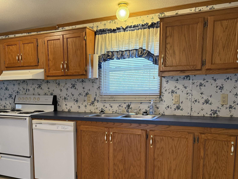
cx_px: 92
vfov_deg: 42.4
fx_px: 227
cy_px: 119
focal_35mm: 33
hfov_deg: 54.8
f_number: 1.78
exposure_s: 1/120
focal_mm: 6.76
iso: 400
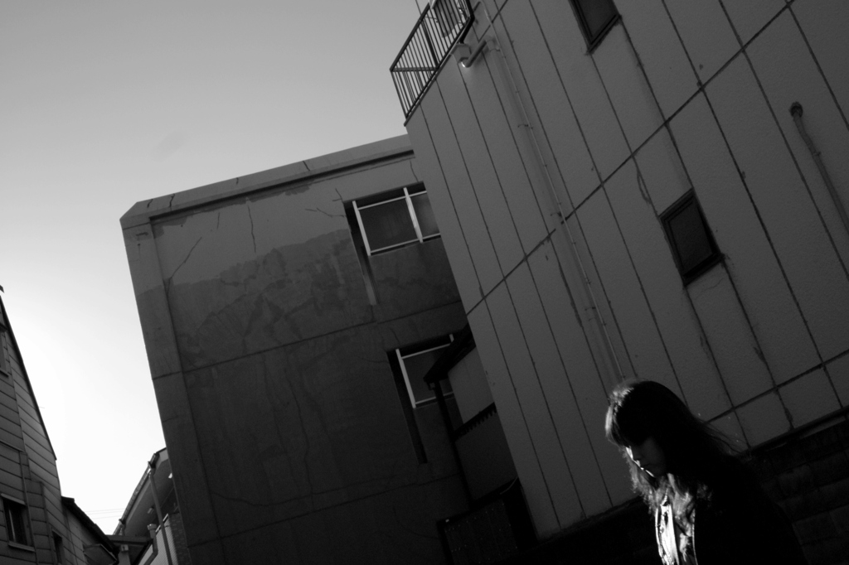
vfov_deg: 32.6
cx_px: 424
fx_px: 967
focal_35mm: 41
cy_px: 282
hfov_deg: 47.4
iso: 400
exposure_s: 1/500
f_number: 10
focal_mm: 24.2
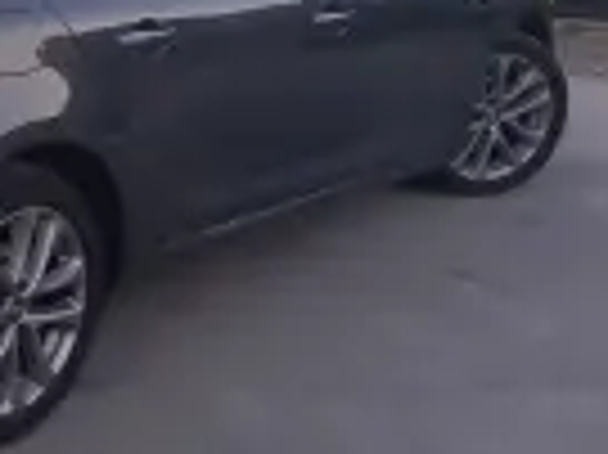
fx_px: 1263
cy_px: 36
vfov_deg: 20.0
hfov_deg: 24.4
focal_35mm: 72
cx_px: -131
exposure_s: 1/50
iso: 100
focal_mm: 4
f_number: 1.8
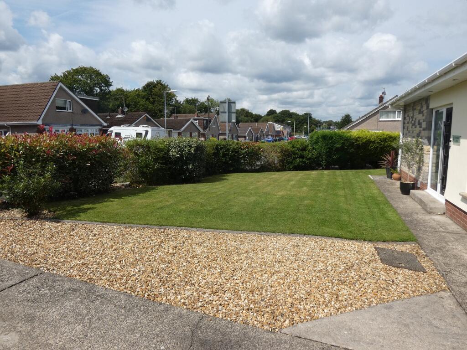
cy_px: 175
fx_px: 310
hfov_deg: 73.9
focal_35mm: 23
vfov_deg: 58.9
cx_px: 234
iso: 80
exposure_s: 1/800
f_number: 4.5
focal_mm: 4.1
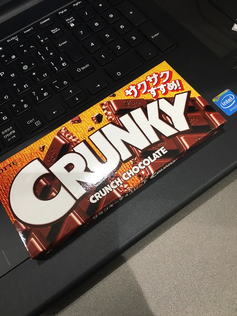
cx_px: 118
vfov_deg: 61.6
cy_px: 158
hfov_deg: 48.2
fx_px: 265
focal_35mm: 29
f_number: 2.2
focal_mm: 4.15
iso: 50
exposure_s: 1/30
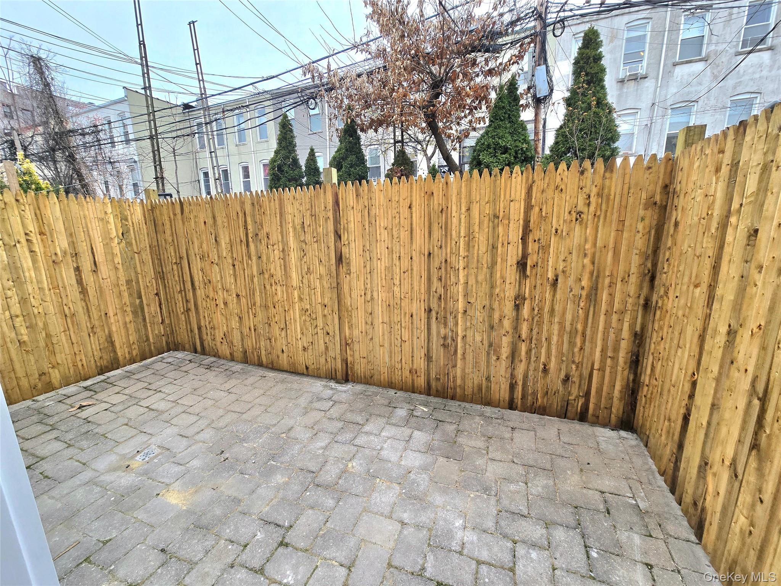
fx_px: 293
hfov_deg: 106.2
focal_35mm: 13
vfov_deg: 89.9
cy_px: 293
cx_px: 390
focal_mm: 2.2
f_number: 2.2
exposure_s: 1/312
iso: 50
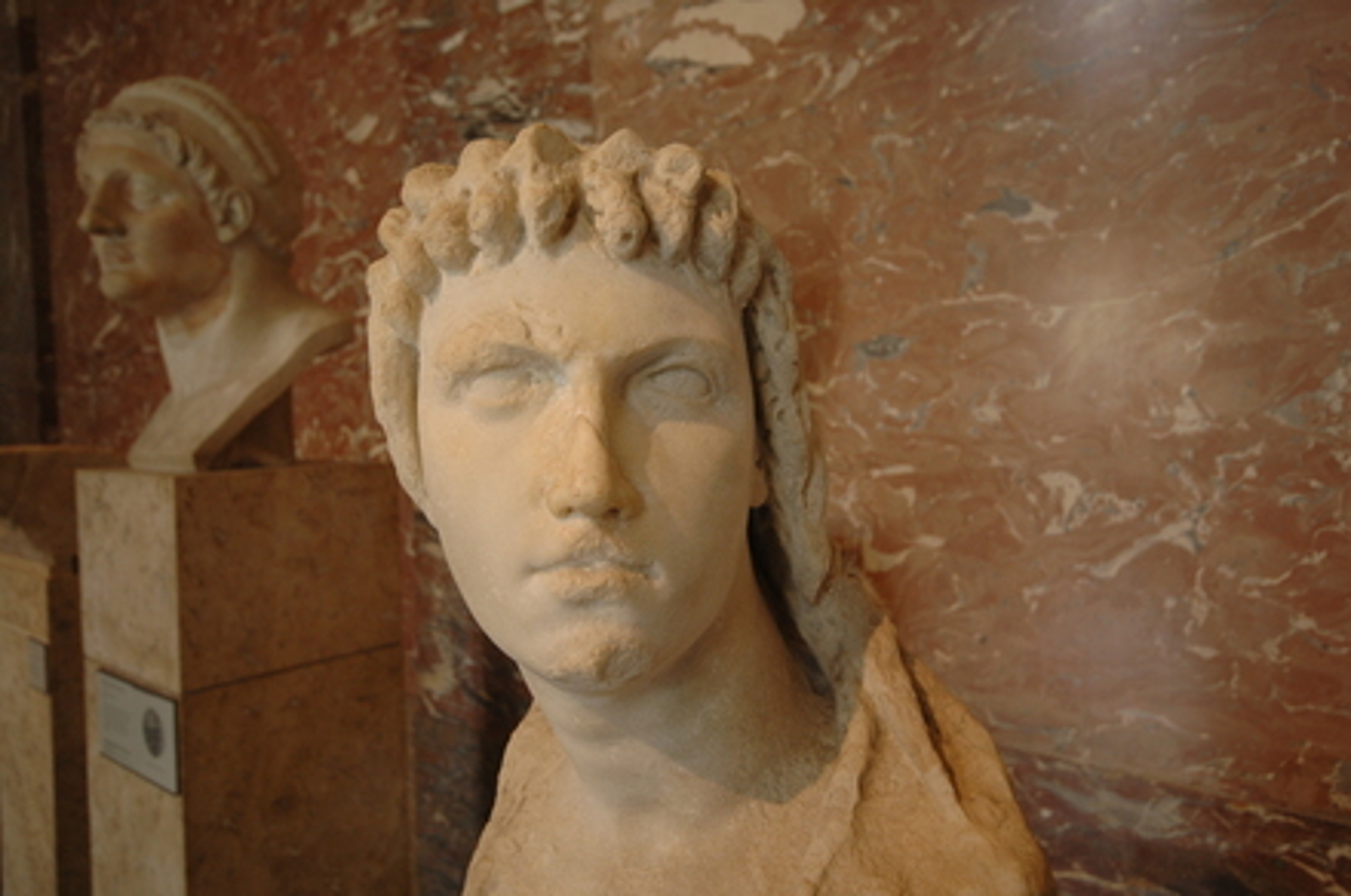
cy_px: 448
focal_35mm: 26
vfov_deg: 50.3
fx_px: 956
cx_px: 676
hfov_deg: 70.5
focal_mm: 17
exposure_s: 1/15
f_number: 5.3
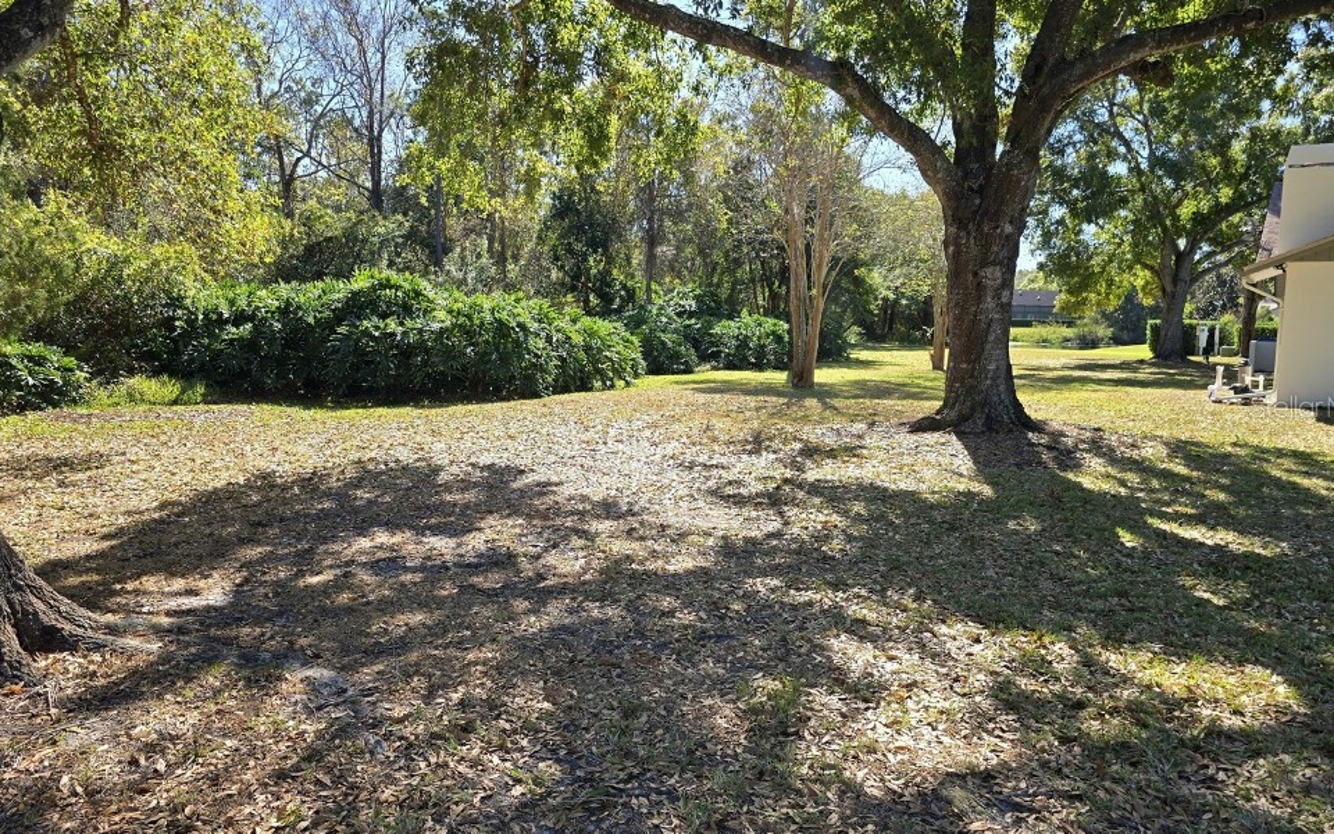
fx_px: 945
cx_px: 670
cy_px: 406
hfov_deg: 70.4
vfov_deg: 47.6
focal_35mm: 26
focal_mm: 6.3
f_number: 1.7
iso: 12
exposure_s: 1/355
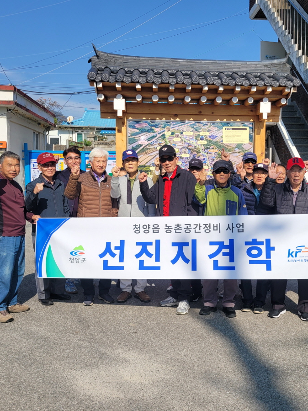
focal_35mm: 35
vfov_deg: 52.6
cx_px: 194
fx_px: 415
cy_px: 205
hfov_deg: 40.4
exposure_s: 1/2843
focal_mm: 5.4
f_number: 1.8
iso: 40
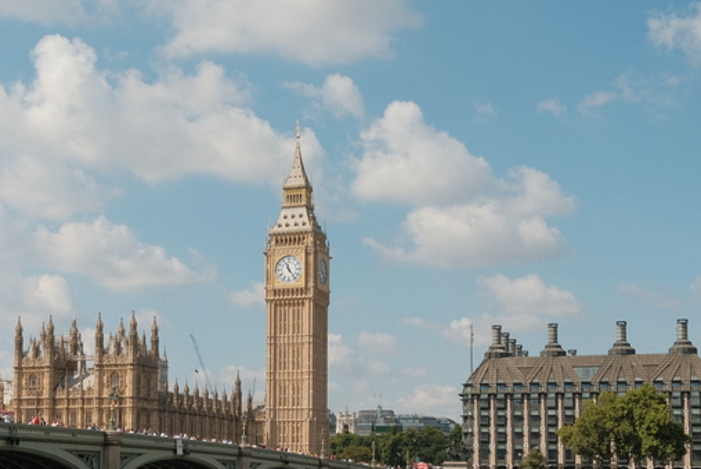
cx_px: 59
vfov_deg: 19.6
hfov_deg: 28.0
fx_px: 1345
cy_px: 357
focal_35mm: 69
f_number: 9
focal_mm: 23
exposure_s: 1/680
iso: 400
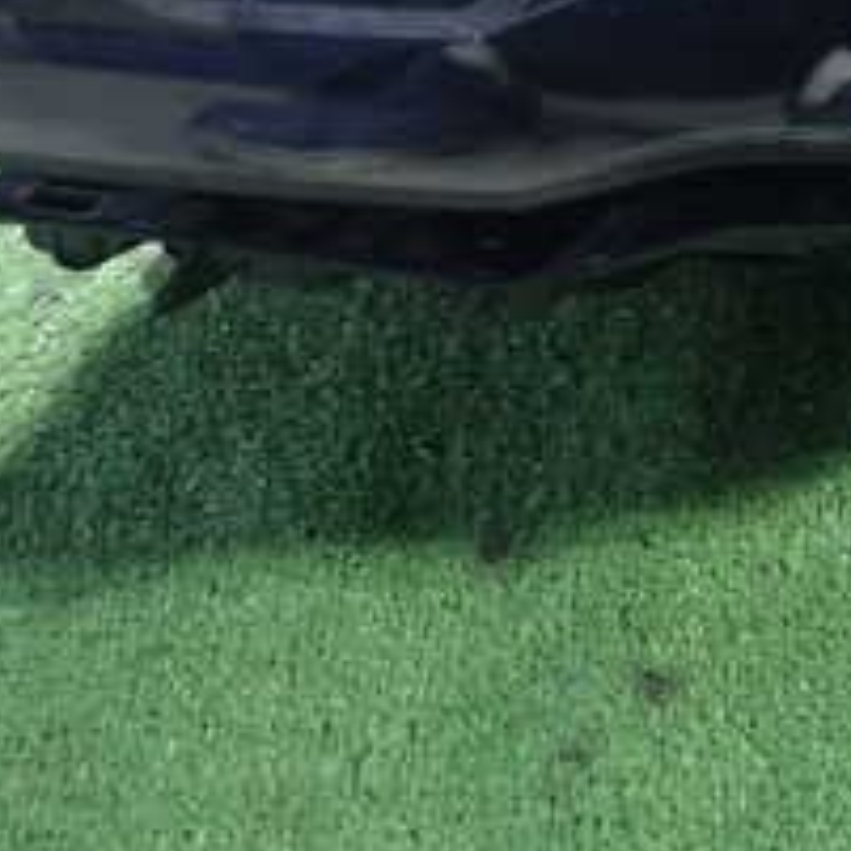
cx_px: 694
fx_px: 1836
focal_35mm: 66
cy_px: 21
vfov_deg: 25.0
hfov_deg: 25.6
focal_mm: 4.5
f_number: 2
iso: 400
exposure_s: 1/30
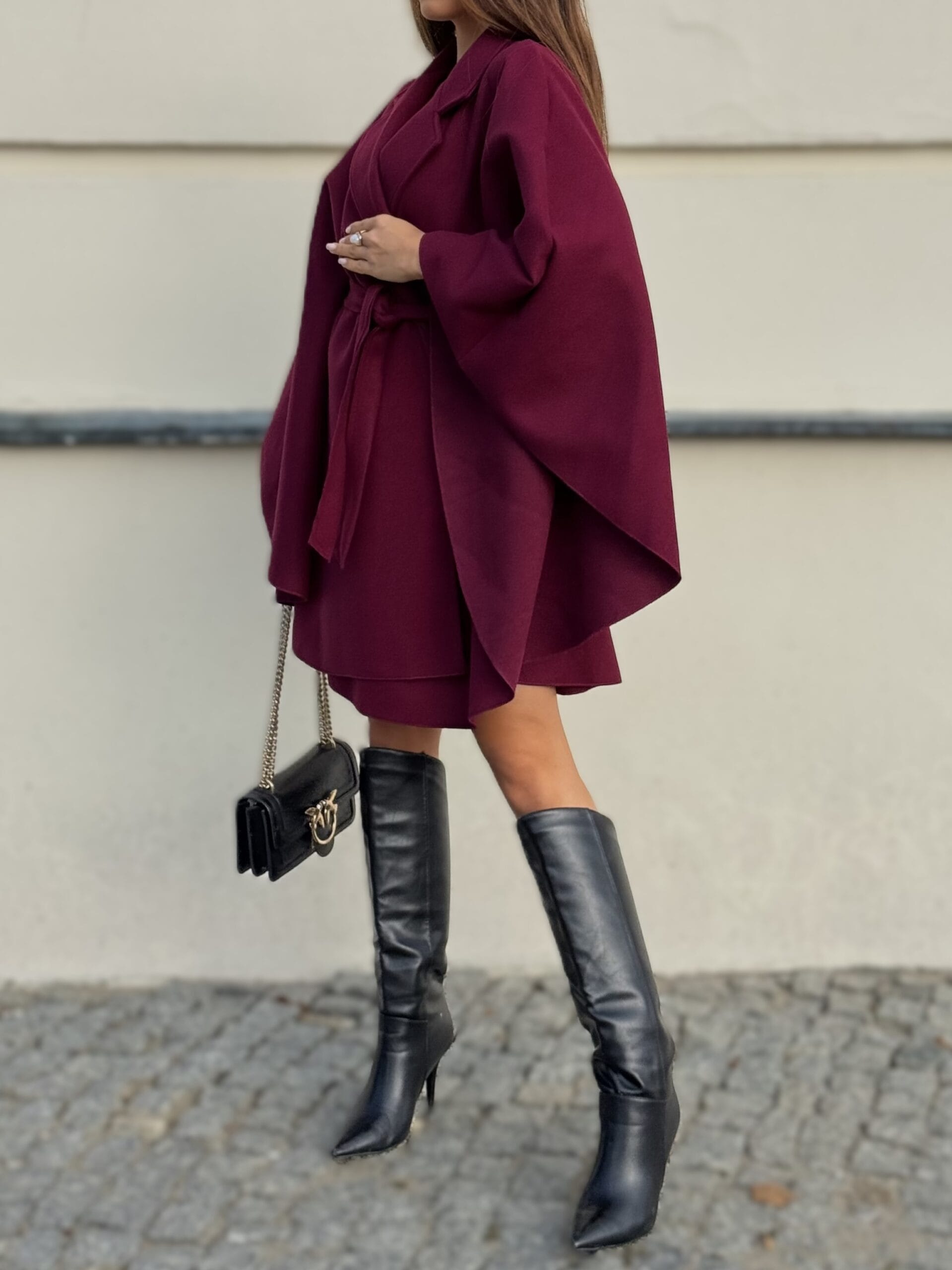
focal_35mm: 48
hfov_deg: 30.3
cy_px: 635
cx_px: 476
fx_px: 1761
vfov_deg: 39.7
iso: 64
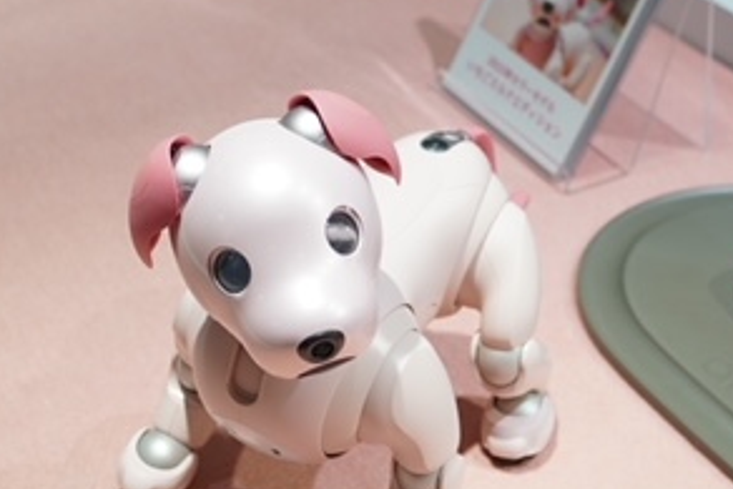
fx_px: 1609
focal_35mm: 79
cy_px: 258
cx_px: 246
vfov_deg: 17.3
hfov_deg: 25.5
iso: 100
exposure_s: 1/60
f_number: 2.8
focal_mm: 24
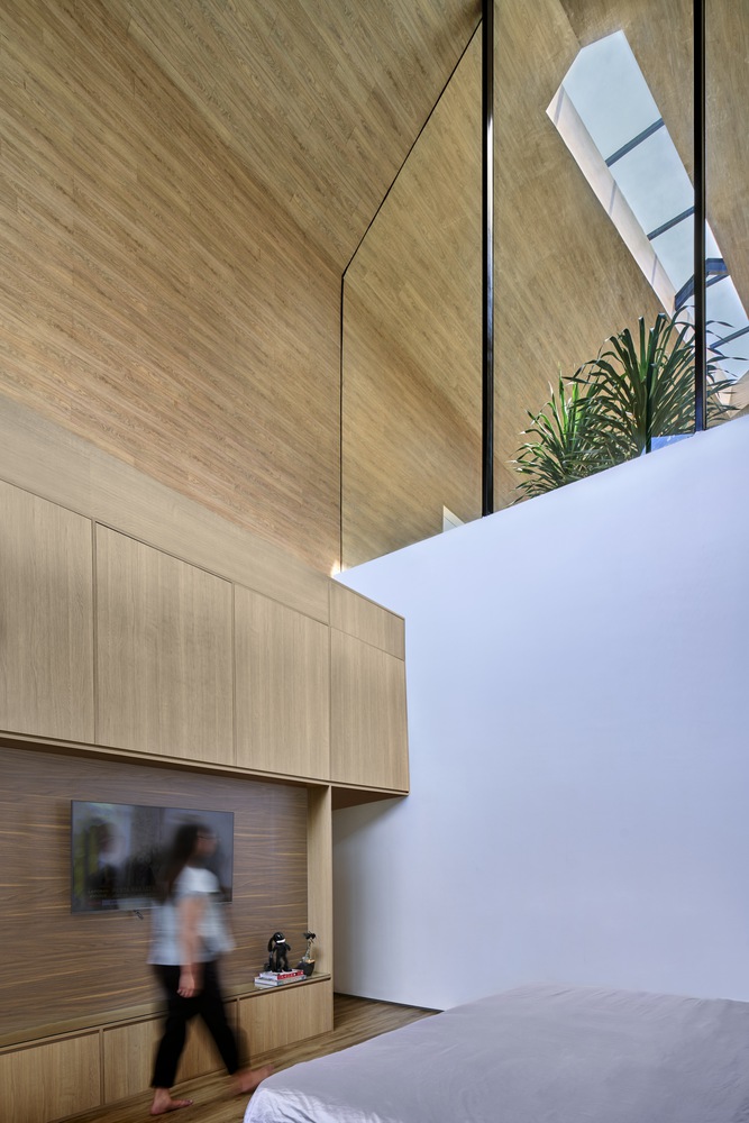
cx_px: 374
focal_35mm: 19
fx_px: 593
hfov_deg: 64.6
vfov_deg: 86.9
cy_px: 562
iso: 64
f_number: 8
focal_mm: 19
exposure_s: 1/80
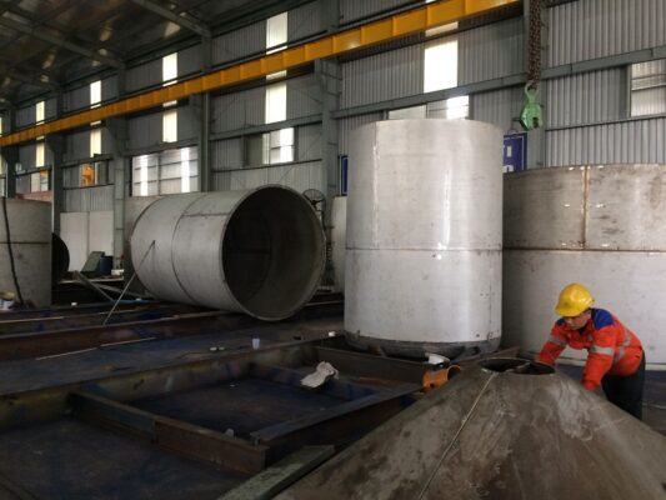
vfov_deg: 48.2
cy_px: 250
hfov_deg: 61.6
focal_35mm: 29
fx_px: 558
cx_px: 333
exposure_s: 1/33
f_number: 2.2
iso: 160
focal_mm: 4.15
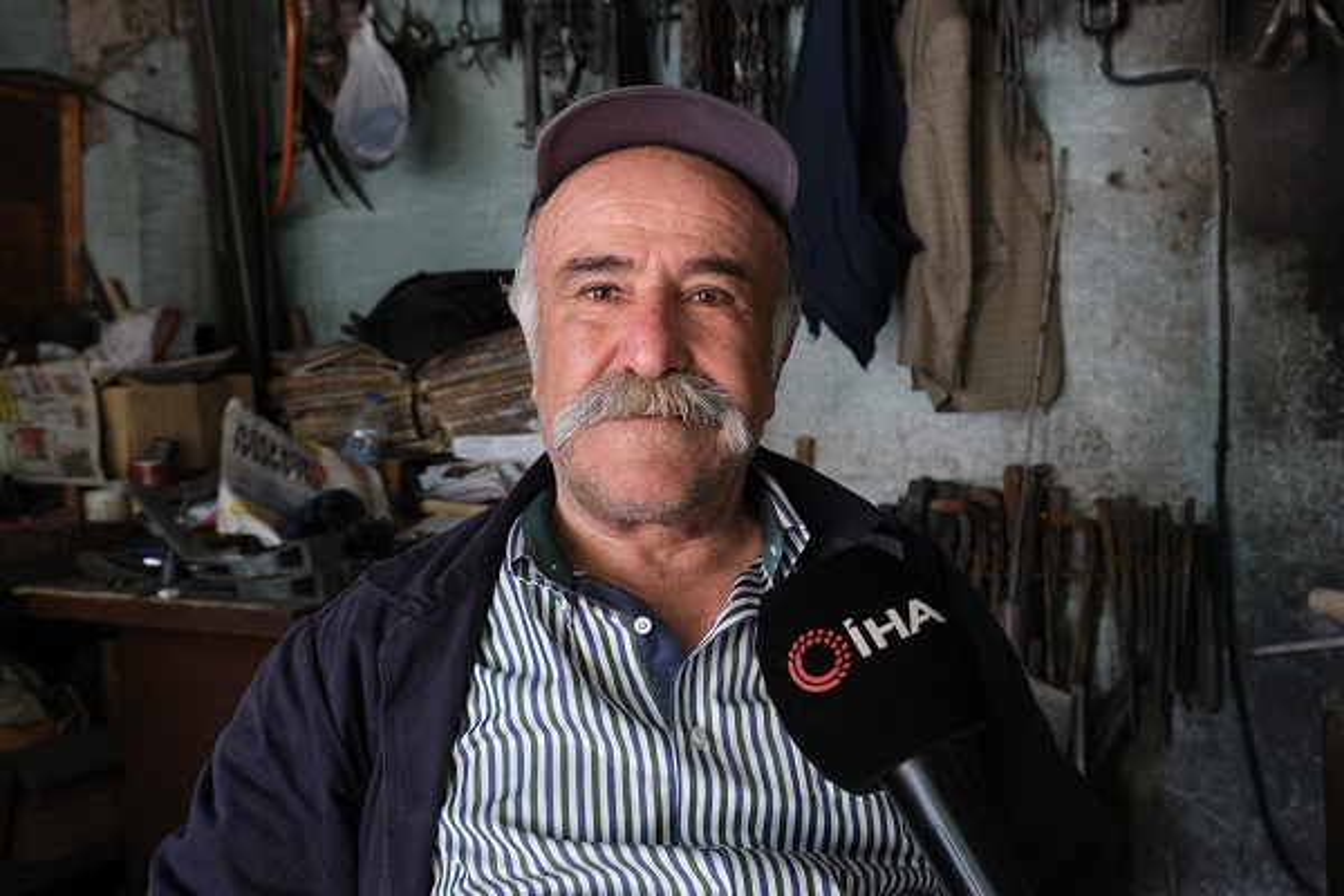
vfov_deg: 33.4
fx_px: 1493
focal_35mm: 40
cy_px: 448
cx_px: 672
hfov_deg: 48.5
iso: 1000
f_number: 5.6
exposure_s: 1/30
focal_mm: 26.5
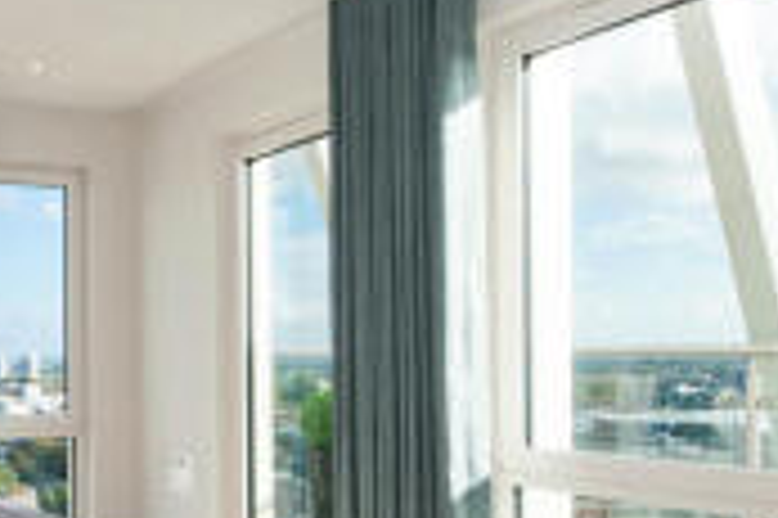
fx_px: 950
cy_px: 358
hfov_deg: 42.2
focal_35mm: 44
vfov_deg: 30.2
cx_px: 135
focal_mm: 16
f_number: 9
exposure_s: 1/250
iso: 320
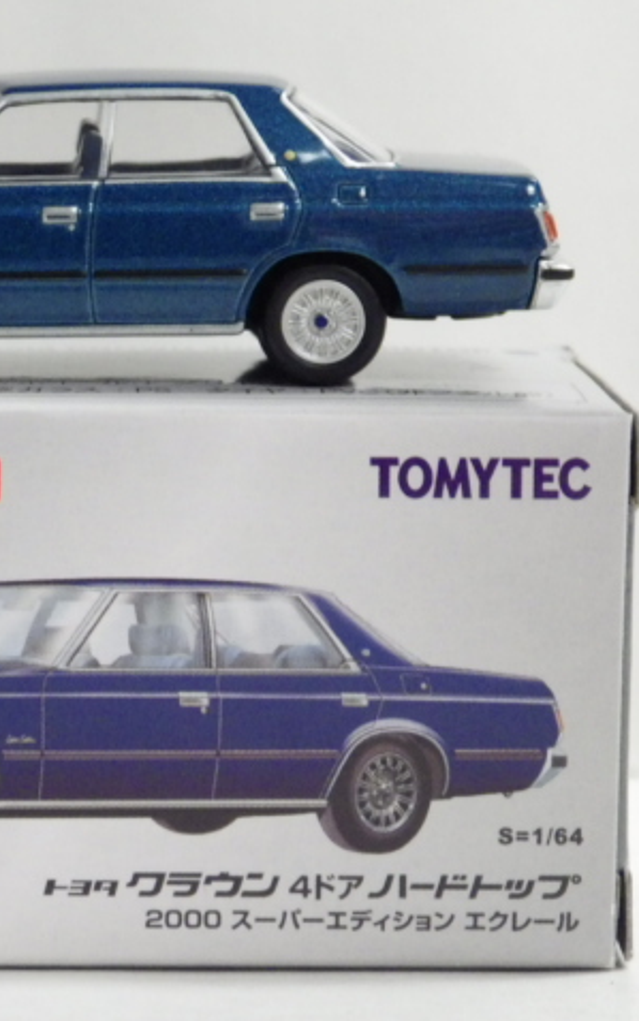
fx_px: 4706
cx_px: 49
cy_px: 510
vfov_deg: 12.4
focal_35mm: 169
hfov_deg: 7.7
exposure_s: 1/40
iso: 800
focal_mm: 21.3
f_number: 4.8
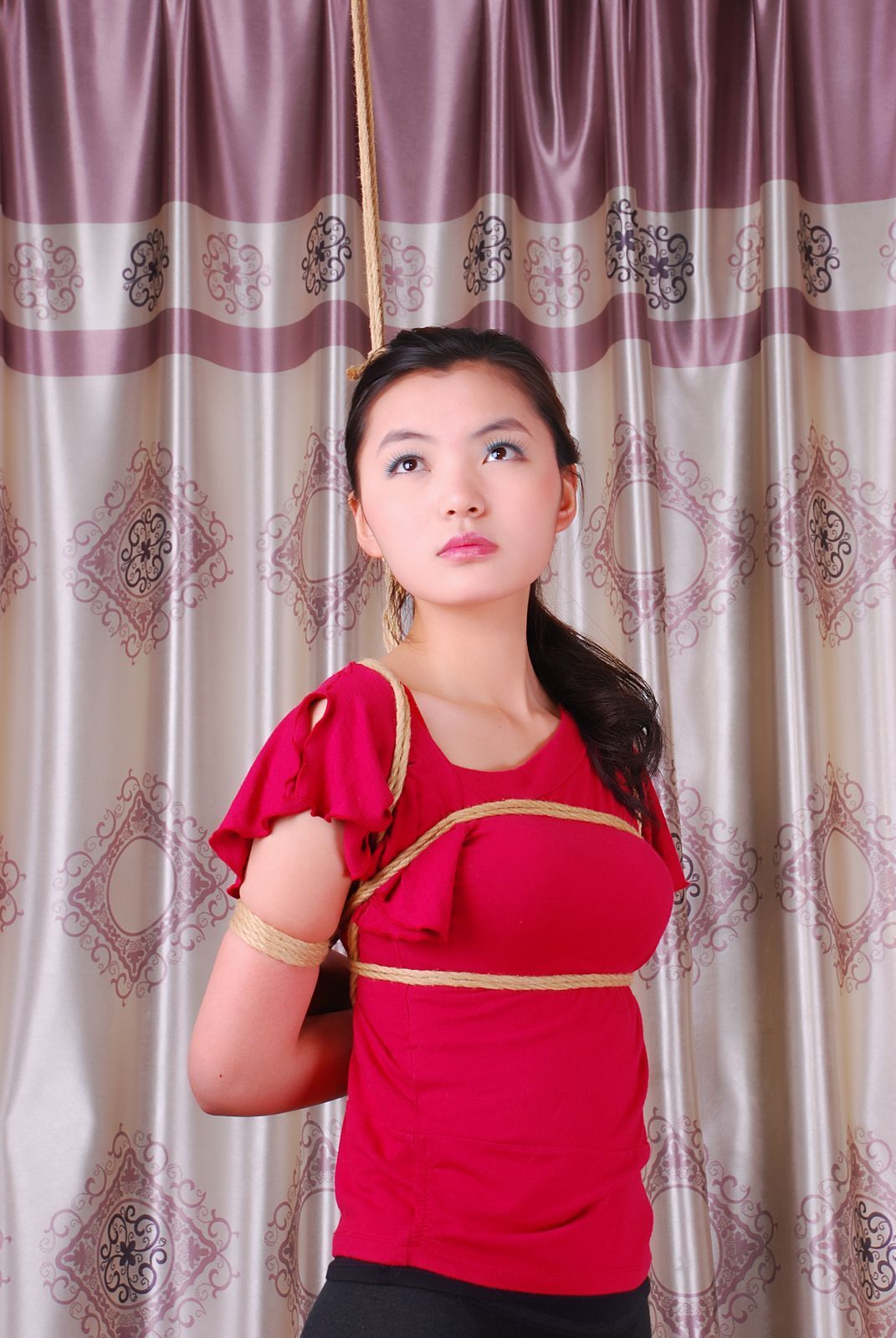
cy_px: 669
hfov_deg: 17.5
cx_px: 448
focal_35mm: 78
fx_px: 2904
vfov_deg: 26.0
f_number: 9
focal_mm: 52
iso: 160
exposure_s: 1/8
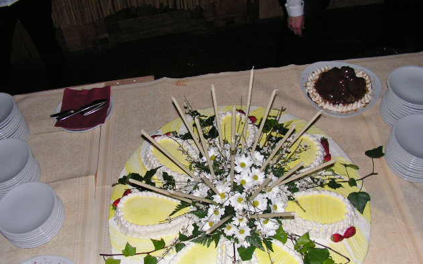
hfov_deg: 50.4
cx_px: 214
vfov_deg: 32.7
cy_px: 156
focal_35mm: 39
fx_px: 450
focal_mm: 6
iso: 200
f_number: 3.2
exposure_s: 1/40
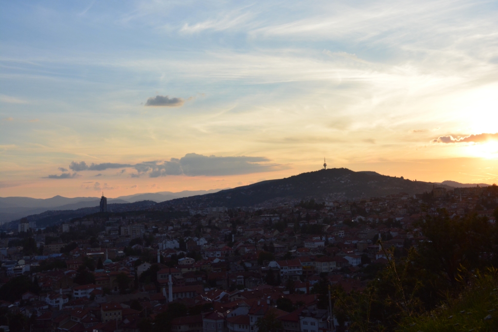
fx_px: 706
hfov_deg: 38.9
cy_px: 166
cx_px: 249
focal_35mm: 51
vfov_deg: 26.5
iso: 800
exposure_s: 1/250
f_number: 13
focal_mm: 34
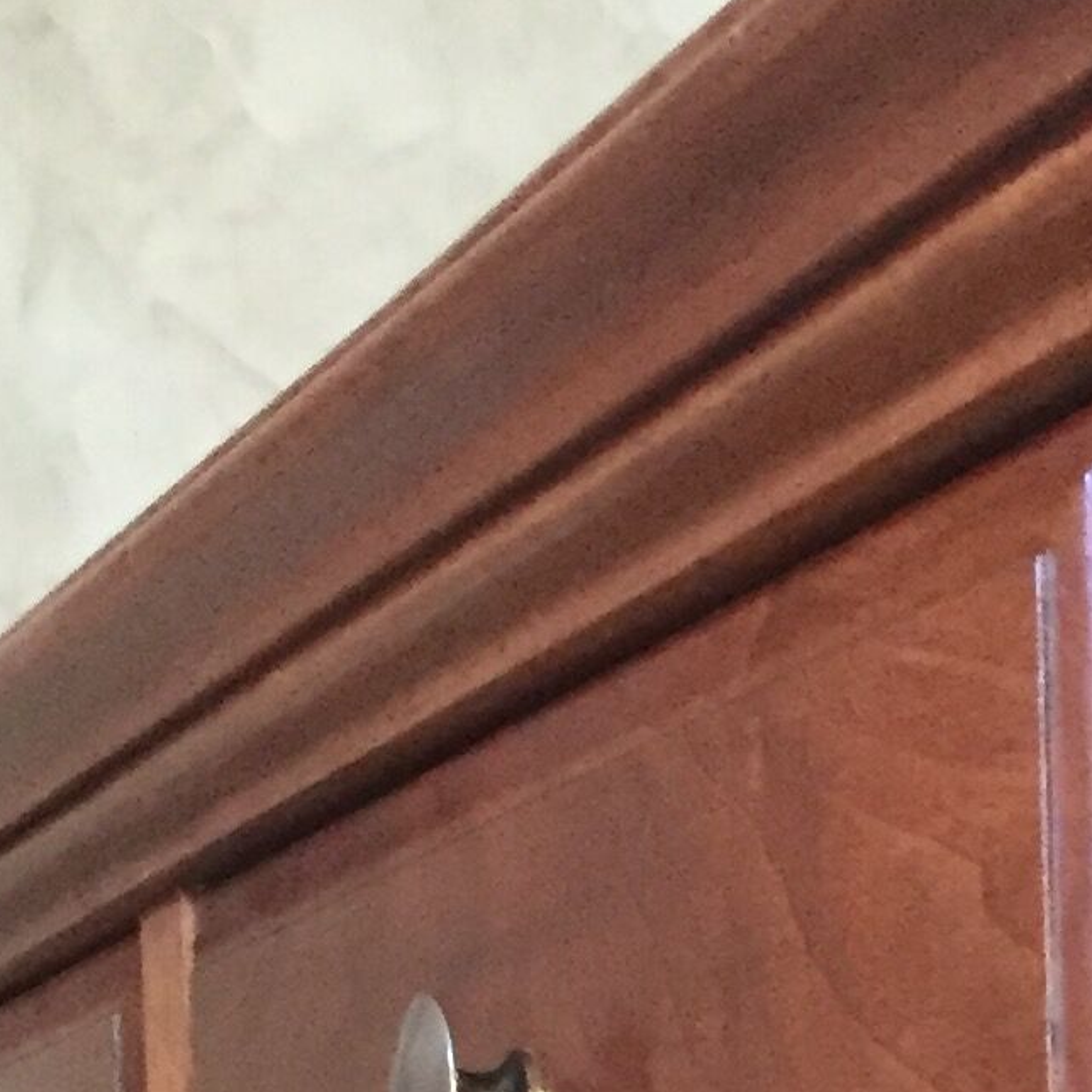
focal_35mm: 130
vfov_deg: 12.0
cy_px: 2165
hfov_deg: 13.0
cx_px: 1385
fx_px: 4640
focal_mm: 4.15
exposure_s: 1/17
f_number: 2.2
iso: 320
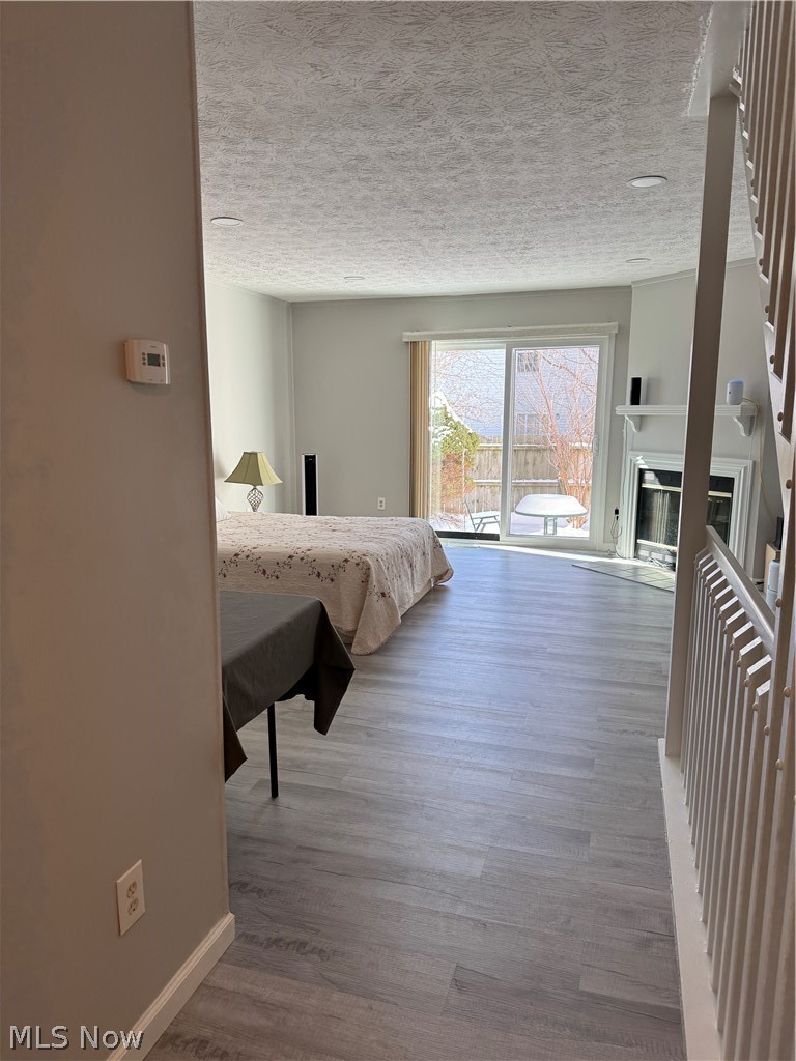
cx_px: 398
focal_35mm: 24
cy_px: 530
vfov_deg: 71.6
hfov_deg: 56.8
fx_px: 736
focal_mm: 6.76
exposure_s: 1/120
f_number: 1.78
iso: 64
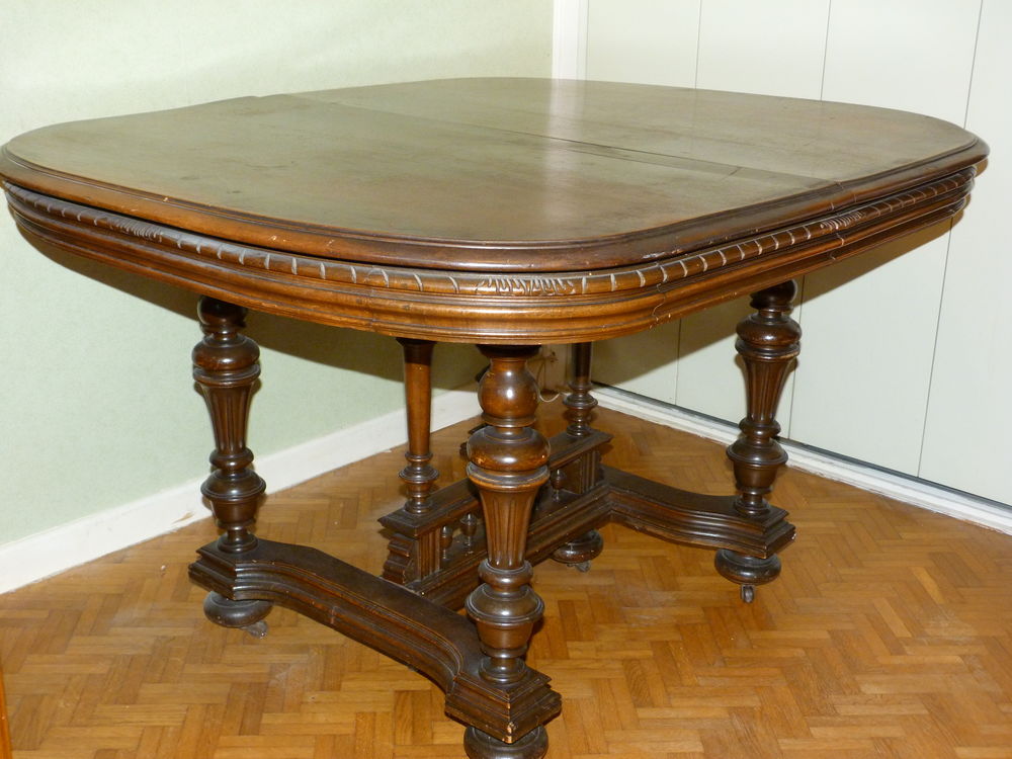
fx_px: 1257
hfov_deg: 43.9
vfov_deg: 33.6
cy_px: 380
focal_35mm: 43
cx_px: 506
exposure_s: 1/8
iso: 320
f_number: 3.2
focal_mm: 7.8
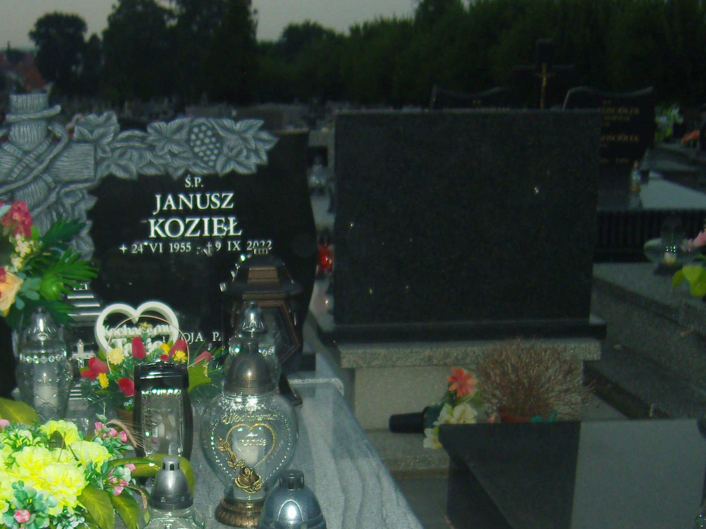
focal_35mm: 58
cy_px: 431
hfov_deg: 32.7
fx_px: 1183
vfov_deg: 24.8
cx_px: 185
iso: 200
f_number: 2.8
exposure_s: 1/40
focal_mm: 7.3
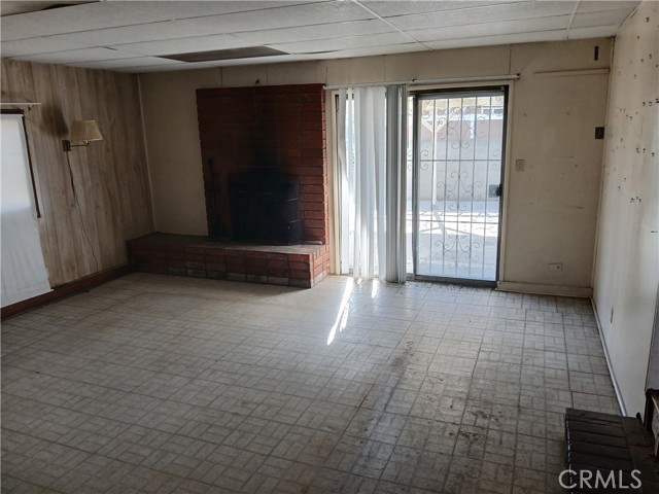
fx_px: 495
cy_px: 247
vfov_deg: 53.1
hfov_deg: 67.3
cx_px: 330
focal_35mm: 26
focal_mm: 3.98
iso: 64
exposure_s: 1/60
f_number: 1.8
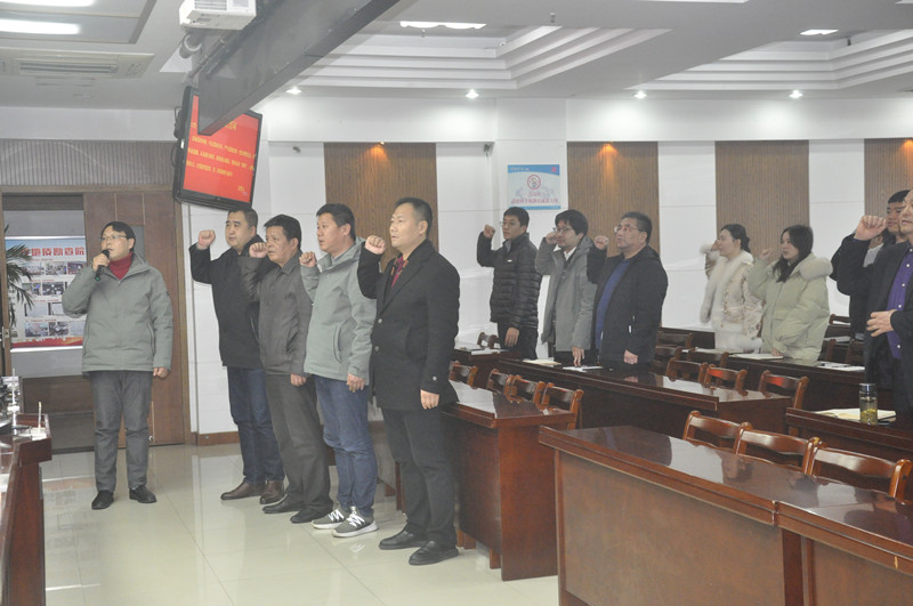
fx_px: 1292
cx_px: 456
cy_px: 303
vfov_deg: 26.4
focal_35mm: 51
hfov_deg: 38.9
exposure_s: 1/60
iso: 2500
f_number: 5.6
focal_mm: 34
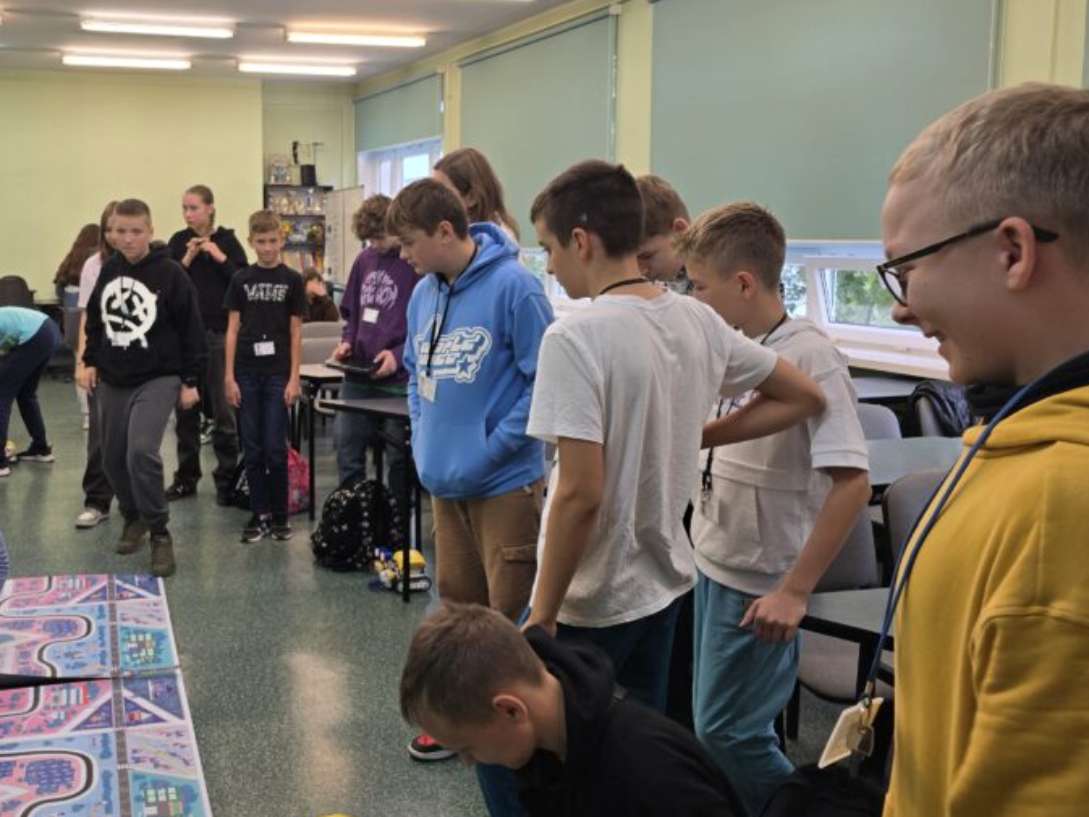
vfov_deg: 40.7
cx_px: 324
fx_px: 1101
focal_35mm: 35
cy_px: 372
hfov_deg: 51.2
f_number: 1.7
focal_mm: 6.3
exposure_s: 1/100
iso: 40
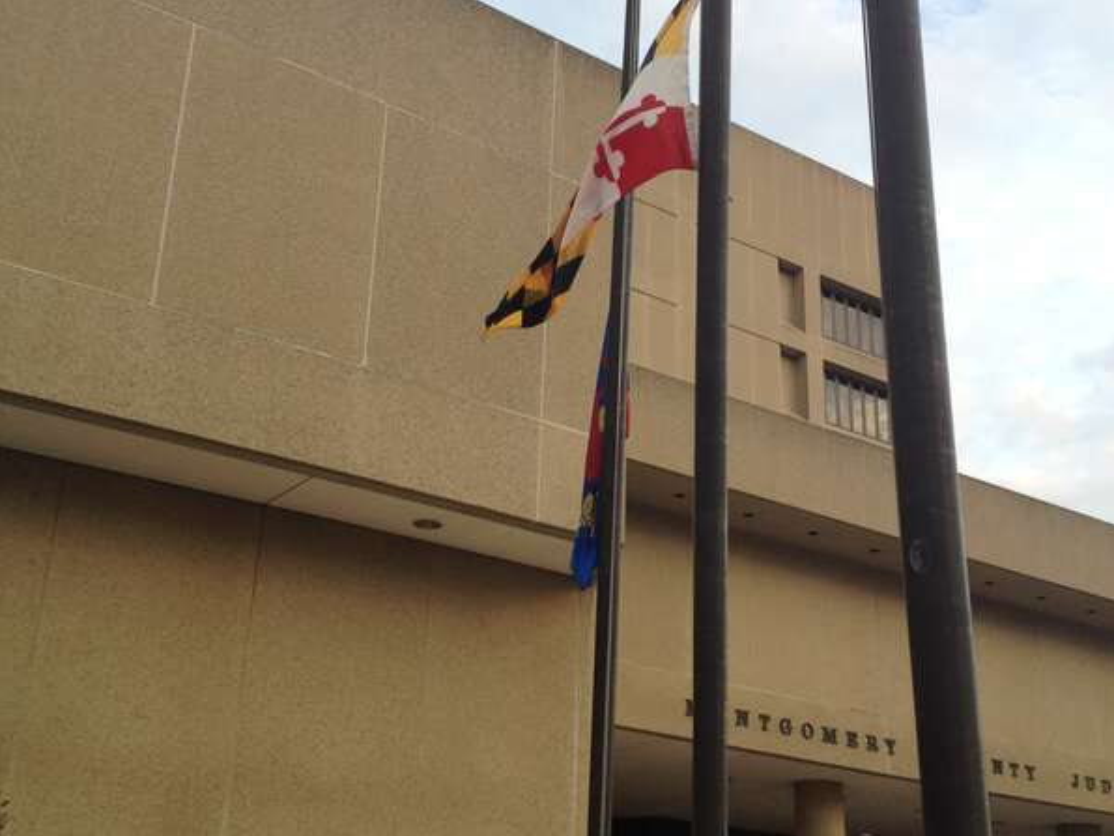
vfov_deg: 30.9
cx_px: 559
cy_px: 417
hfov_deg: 40.4
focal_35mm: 47
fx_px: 1513
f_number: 2.4
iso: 64
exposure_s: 1/143
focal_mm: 4.28
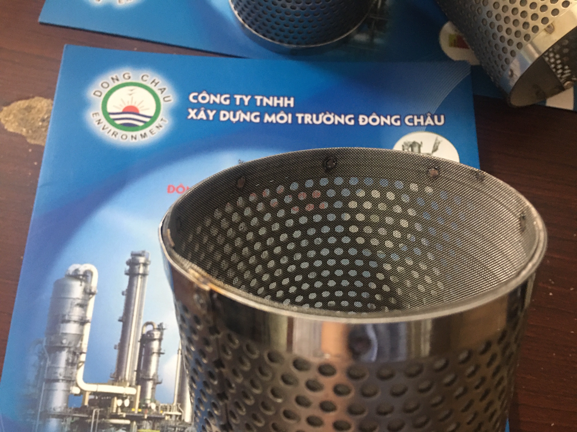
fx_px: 483
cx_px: 288
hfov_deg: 61.7
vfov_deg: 48.2
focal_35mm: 29
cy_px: 216
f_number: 2.2
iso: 100
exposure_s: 1/8
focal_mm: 4.15
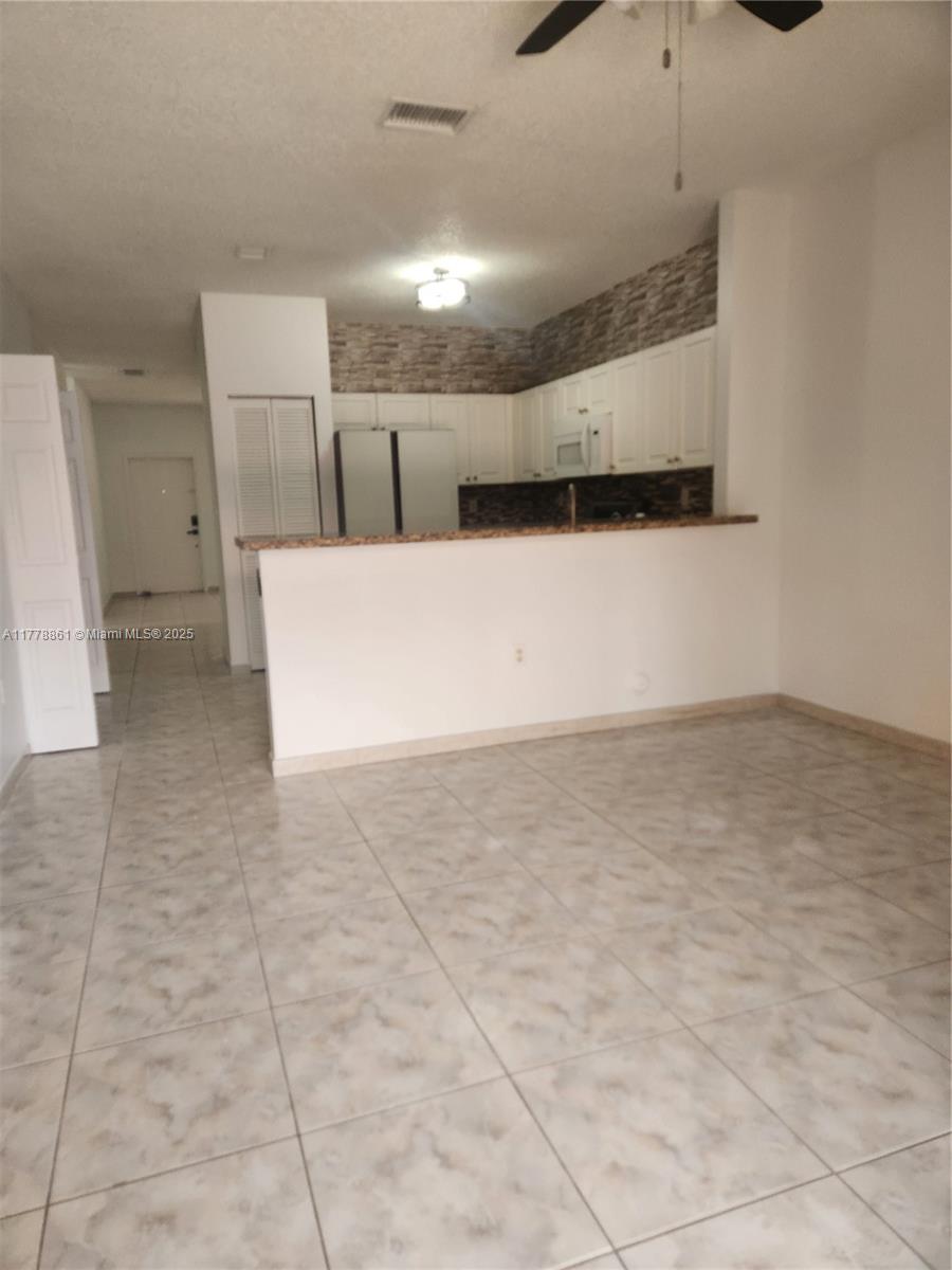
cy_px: 635
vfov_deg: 73.9
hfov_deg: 58.9
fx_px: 843
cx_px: 476
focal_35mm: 23
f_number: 1.8
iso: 160
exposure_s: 1/180
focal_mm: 5.4
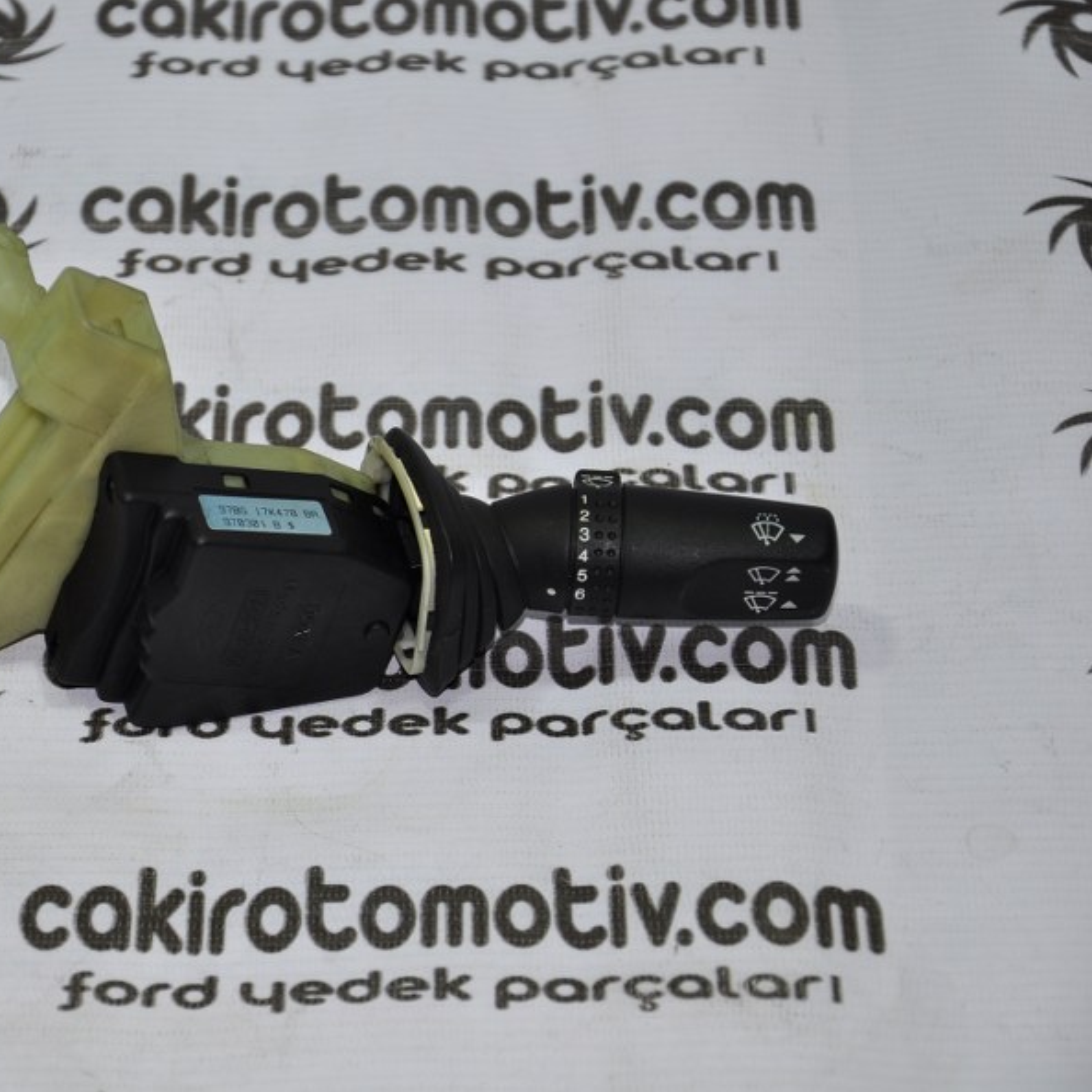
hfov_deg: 12.0
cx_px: 303
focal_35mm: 145
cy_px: 546
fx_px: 5162
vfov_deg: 12.1
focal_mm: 75
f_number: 5.3
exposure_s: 1/60
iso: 200
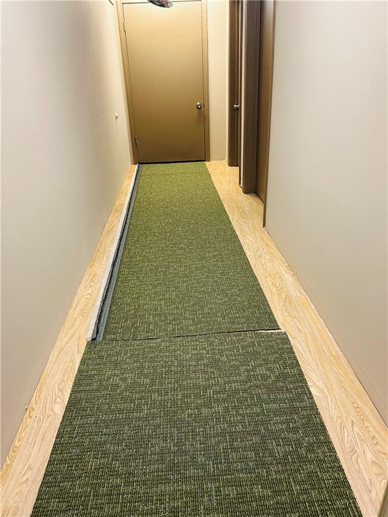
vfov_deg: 67.3
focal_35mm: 26
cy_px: 258
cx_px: 194
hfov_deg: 53.1
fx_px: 389
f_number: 1.5
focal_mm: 5.7
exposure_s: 1/60
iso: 160
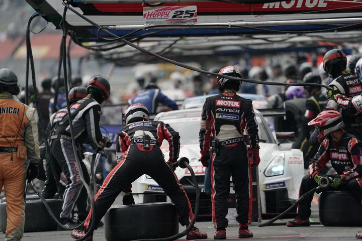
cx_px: 181
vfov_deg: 2.3
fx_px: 6033
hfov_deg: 3.4
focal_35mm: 600
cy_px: 120
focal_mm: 600
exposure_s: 1/800
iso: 400
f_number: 7.1
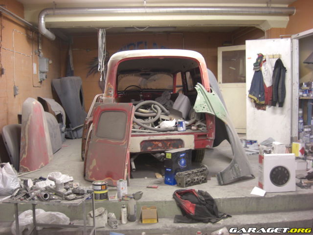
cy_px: 118
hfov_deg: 49.0
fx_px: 344
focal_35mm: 38
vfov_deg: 37.7
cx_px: 156
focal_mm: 7.9
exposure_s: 1/6
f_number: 2.8
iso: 200
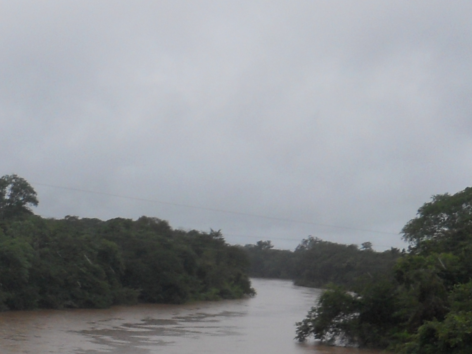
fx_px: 1336
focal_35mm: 98
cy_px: 278
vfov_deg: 15.0
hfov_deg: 18.5
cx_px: -154
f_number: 5.4
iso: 80
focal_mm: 5
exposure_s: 1/500
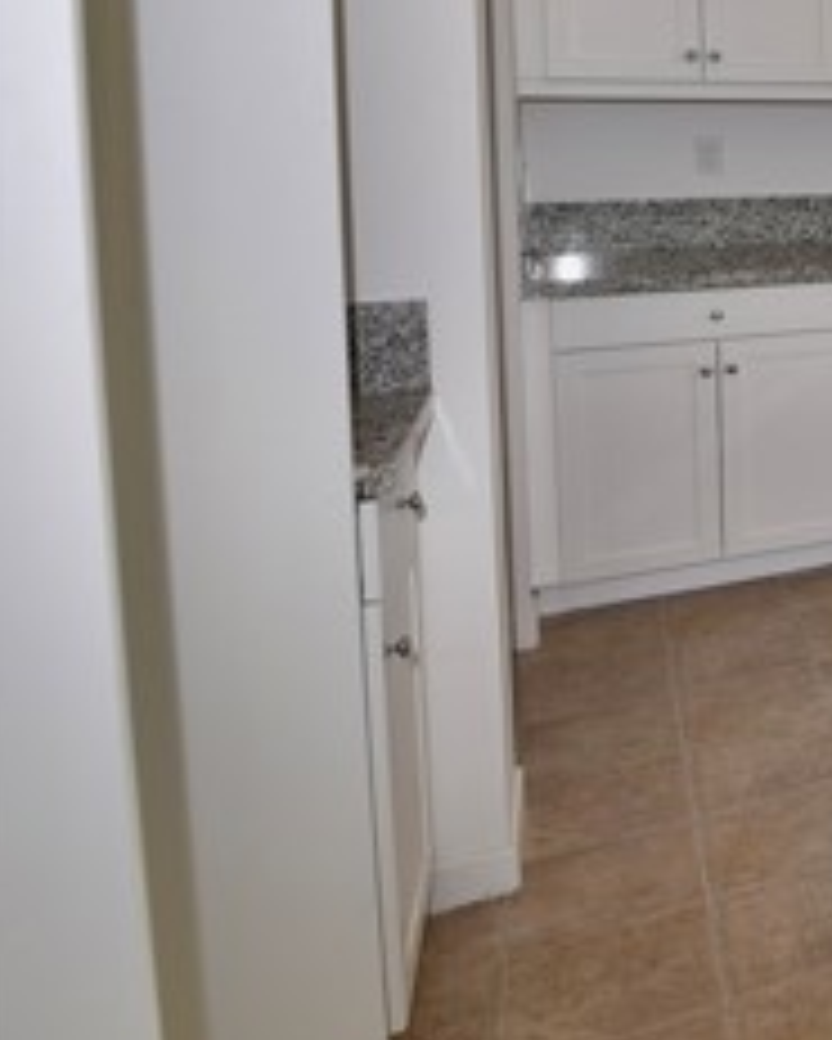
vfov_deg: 44.2
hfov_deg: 23.8
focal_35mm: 39
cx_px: 1412
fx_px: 1200
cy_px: 187
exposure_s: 1/125
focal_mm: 15
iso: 100
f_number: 5.6
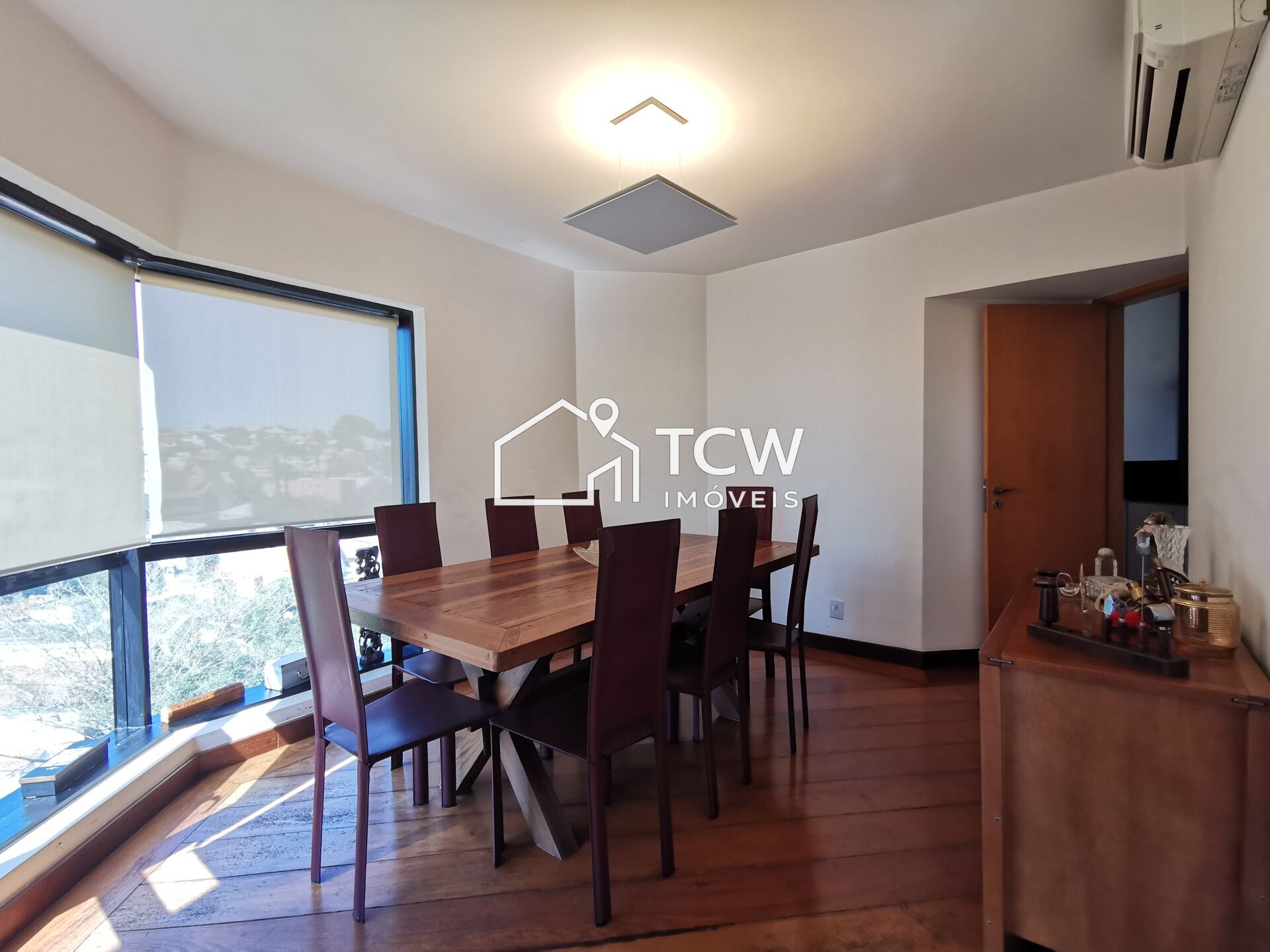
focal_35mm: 16
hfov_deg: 94.5
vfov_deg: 78.1
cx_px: 635
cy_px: 476
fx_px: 587
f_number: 2.2
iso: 160
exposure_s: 1/60
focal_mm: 2.35
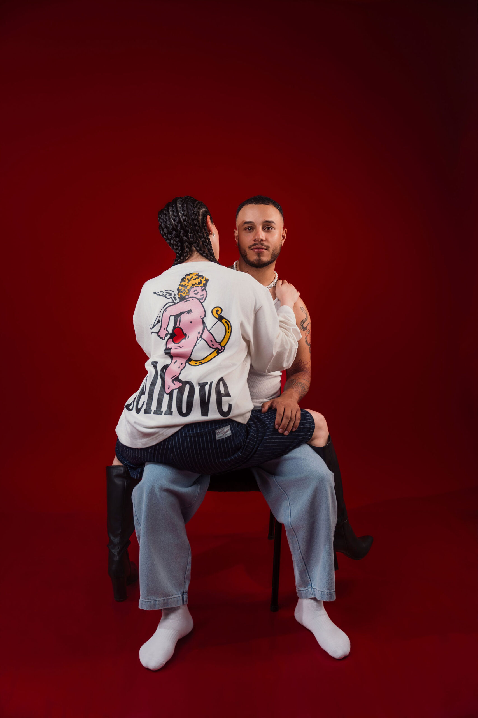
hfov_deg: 39.5
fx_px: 665
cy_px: 359
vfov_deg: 56.6
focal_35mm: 33
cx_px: 239
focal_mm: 33.4
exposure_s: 1/100
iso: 80
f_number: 2.8
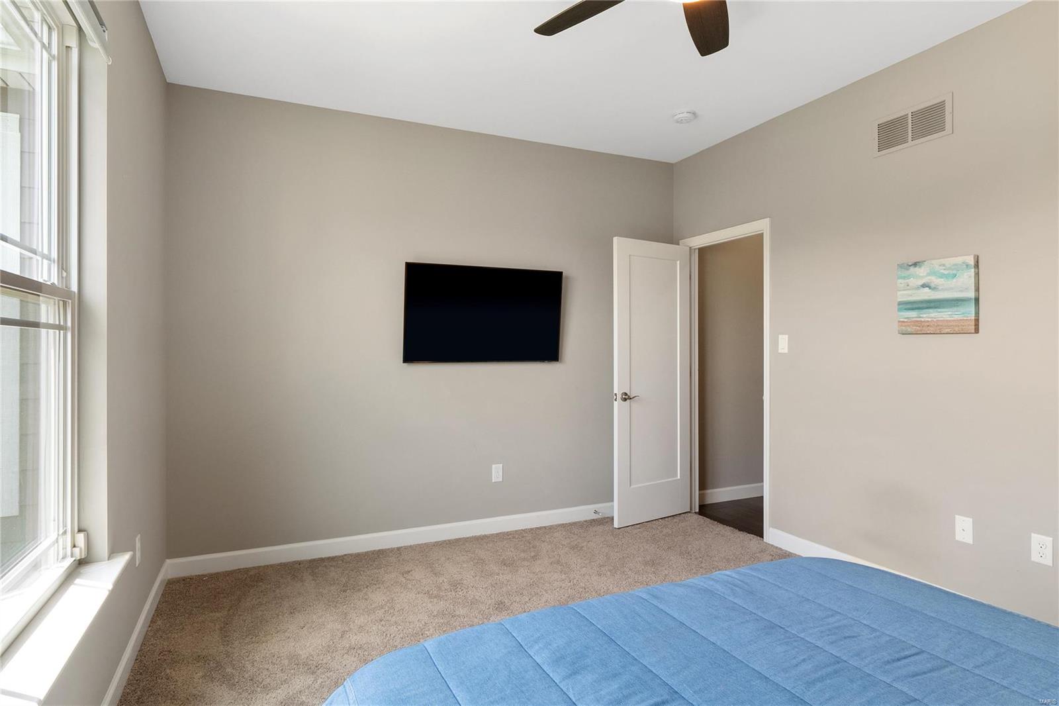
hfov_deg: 84.0
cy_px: 353
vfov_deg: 61.9
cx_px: 530
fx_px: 588
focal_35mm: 20
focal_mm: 10
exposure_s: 1/13
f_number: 6.3
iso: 400
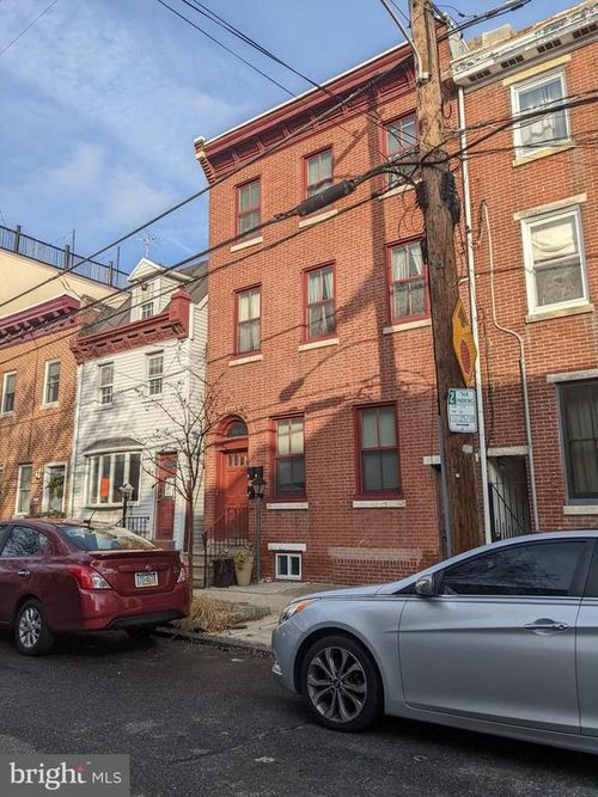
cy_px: 398
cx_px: 299
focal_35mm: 27
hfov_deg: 51.3
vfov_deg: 65.3
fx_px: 622
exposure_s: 1/3356
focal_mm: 4.38
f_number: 1.73
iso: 49
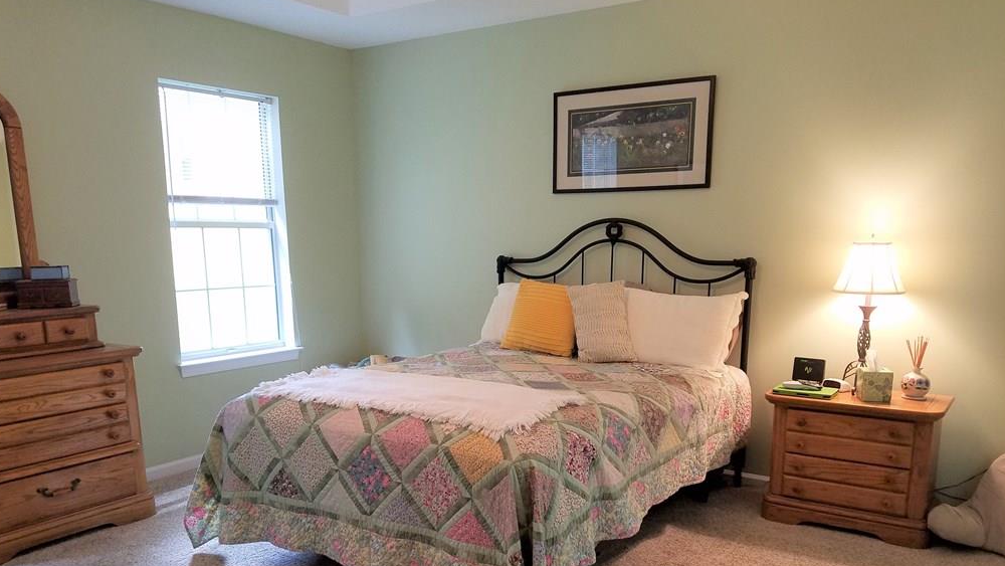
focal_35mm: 29
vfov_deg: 39.9
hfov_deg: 66.1
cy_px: 362
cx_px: 499
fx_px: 773
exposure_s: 1/60
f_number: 1.7
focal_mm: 4.2
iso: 160
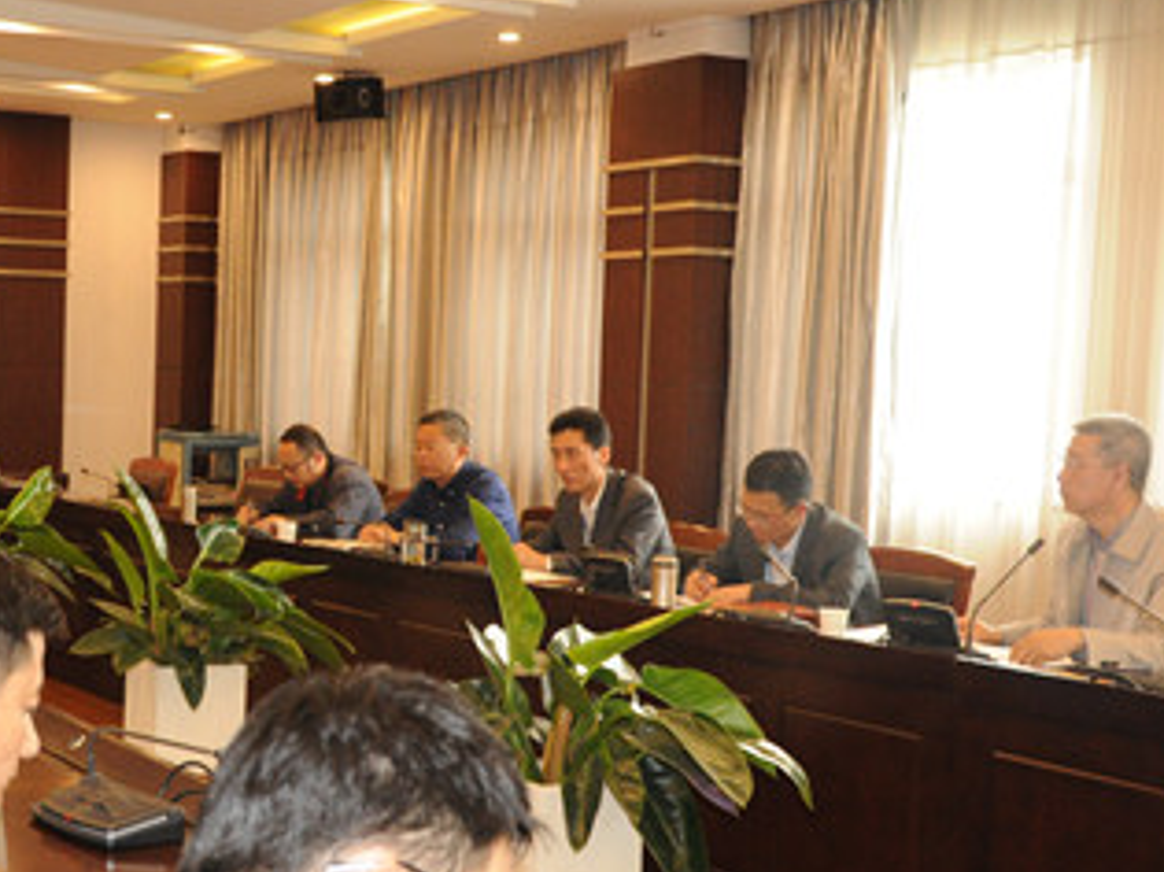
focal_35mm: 63
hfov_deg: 30.2
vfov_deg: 23.3
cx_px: 255
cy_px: 471
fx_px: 2112
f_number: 5
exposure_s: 1/80
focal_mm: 25
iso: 1600
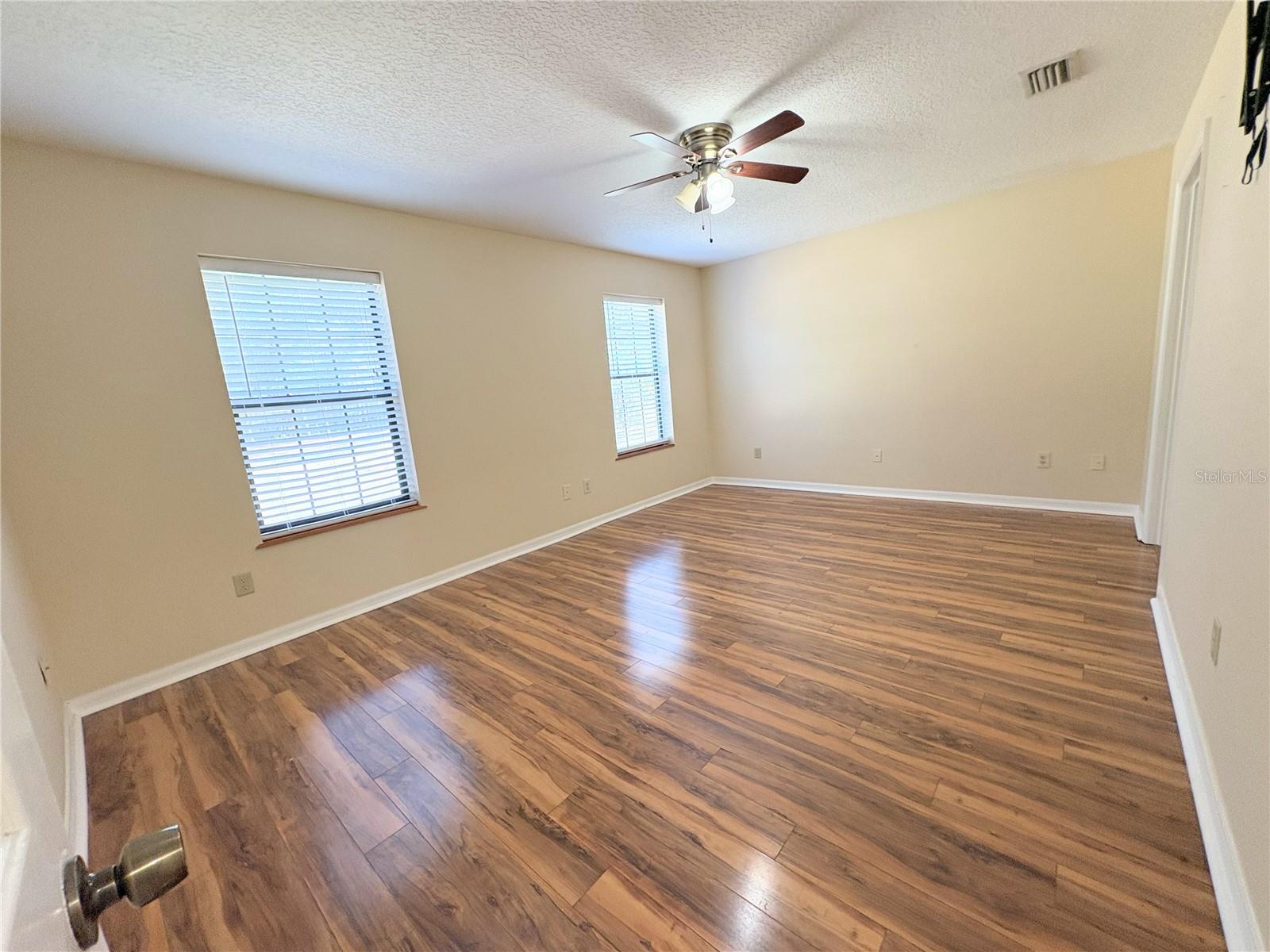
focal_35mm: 14
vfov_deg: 85.7
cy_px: 476
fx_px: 514
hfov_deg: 102.1
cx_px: 635
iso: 250
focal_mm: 2.22
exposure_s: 1/60
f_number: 2.2
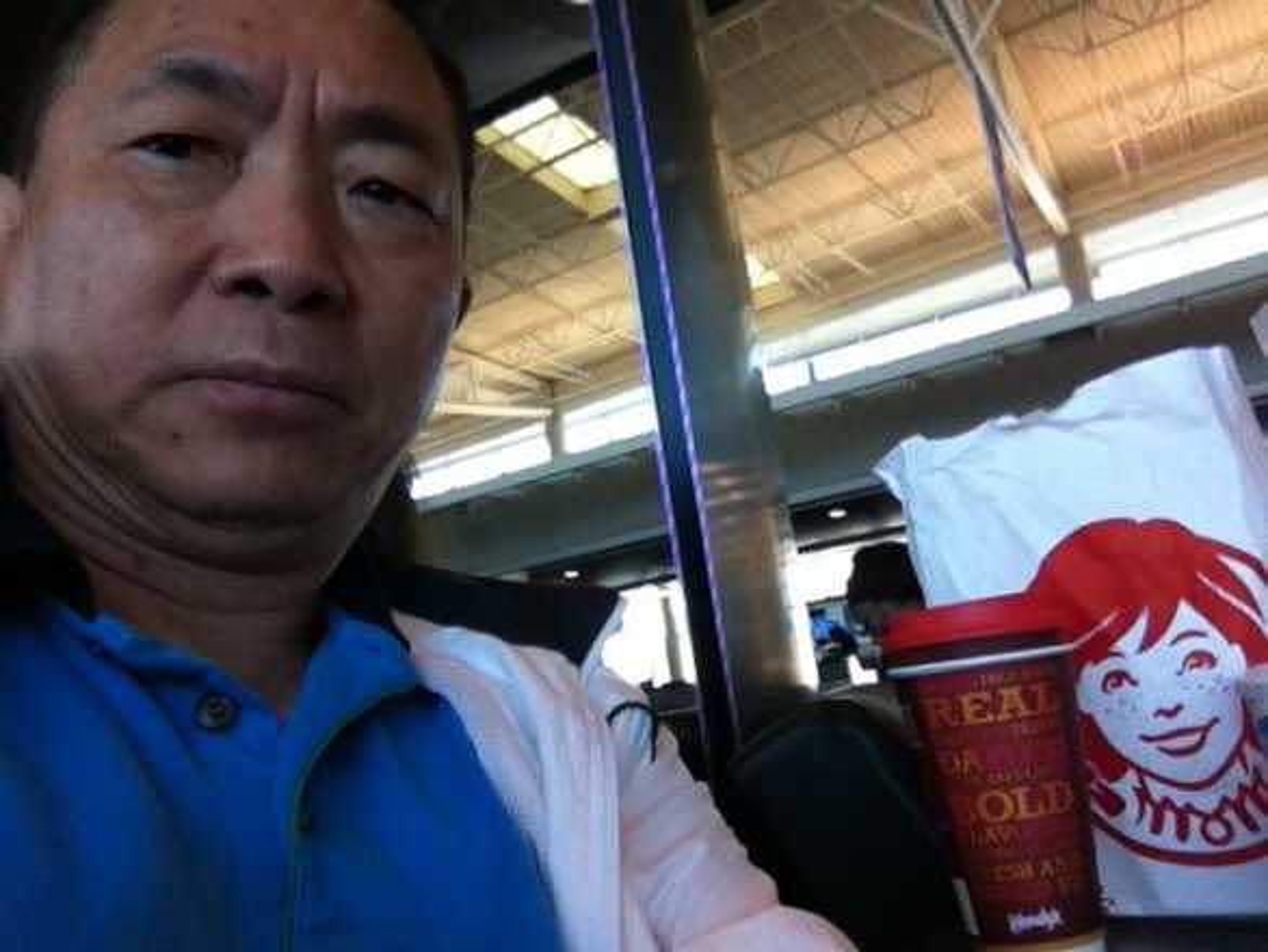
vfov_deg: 40.7
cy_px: 476
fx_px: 1283
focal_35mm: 35
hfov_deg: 52.6
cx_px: 634
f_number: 2.4
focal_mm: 3.85
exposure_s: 1/130
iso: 125
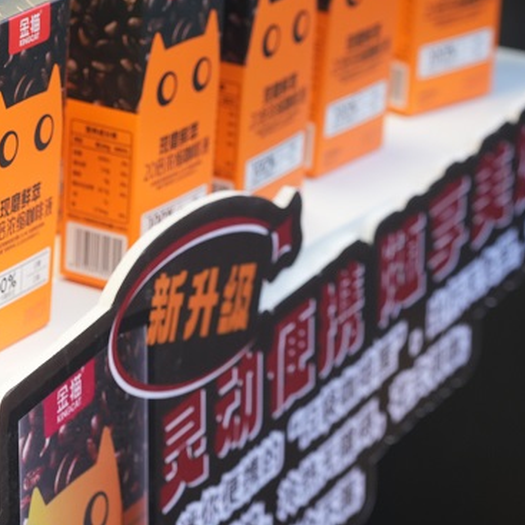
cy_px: 152
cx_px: -29
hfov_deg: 8.7
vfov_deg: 8.7
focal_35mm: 200
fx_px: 3432
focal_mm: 108
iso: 1250
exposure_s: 1/160
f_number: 7.1
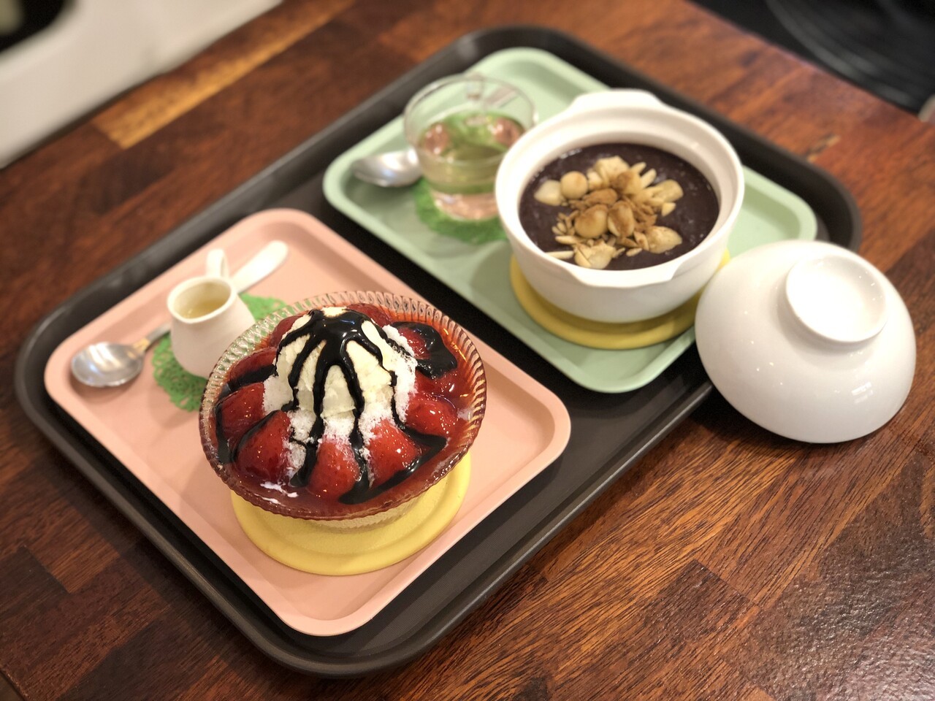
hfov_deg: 36.8
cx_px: 468
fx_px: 1405
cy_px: 350
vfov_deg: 28.0
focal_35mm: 52
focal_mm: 6
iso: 125
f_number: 2.4
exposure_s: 1/30
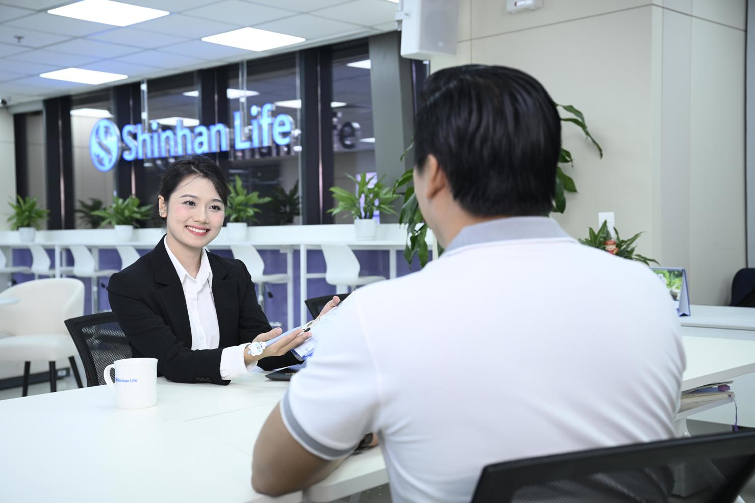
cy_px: 252
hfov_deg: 41.9
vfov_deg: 28.7
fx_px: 986
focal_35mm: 47
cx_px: 378
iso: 800
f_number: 5
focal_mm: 47
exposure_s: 1/200
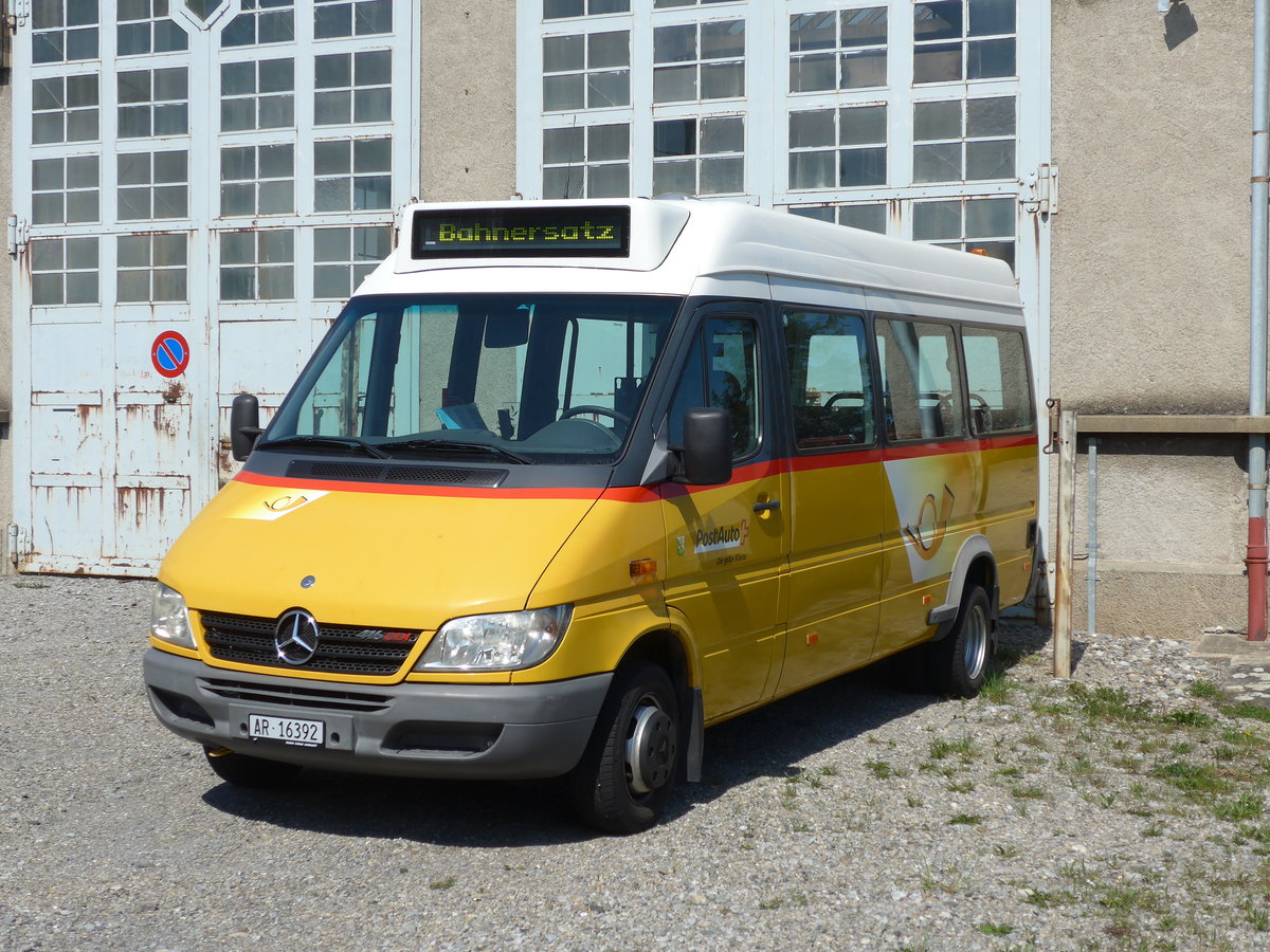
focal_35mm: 52
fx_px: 1908
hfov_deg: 36.8
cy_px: 476
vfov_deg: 28.0
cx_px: 635
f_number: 3.3
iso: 80
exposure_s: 1/1600
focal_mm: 10.7
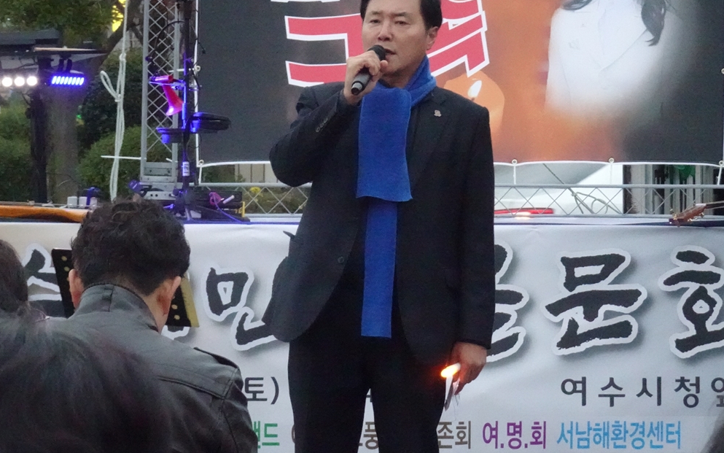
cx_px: 363
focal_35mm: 190
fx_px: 3750
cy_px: 217
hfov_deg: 11.0
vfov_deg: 6.9
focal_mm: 28.55
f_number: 5.6
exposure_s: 1/60
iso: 3200
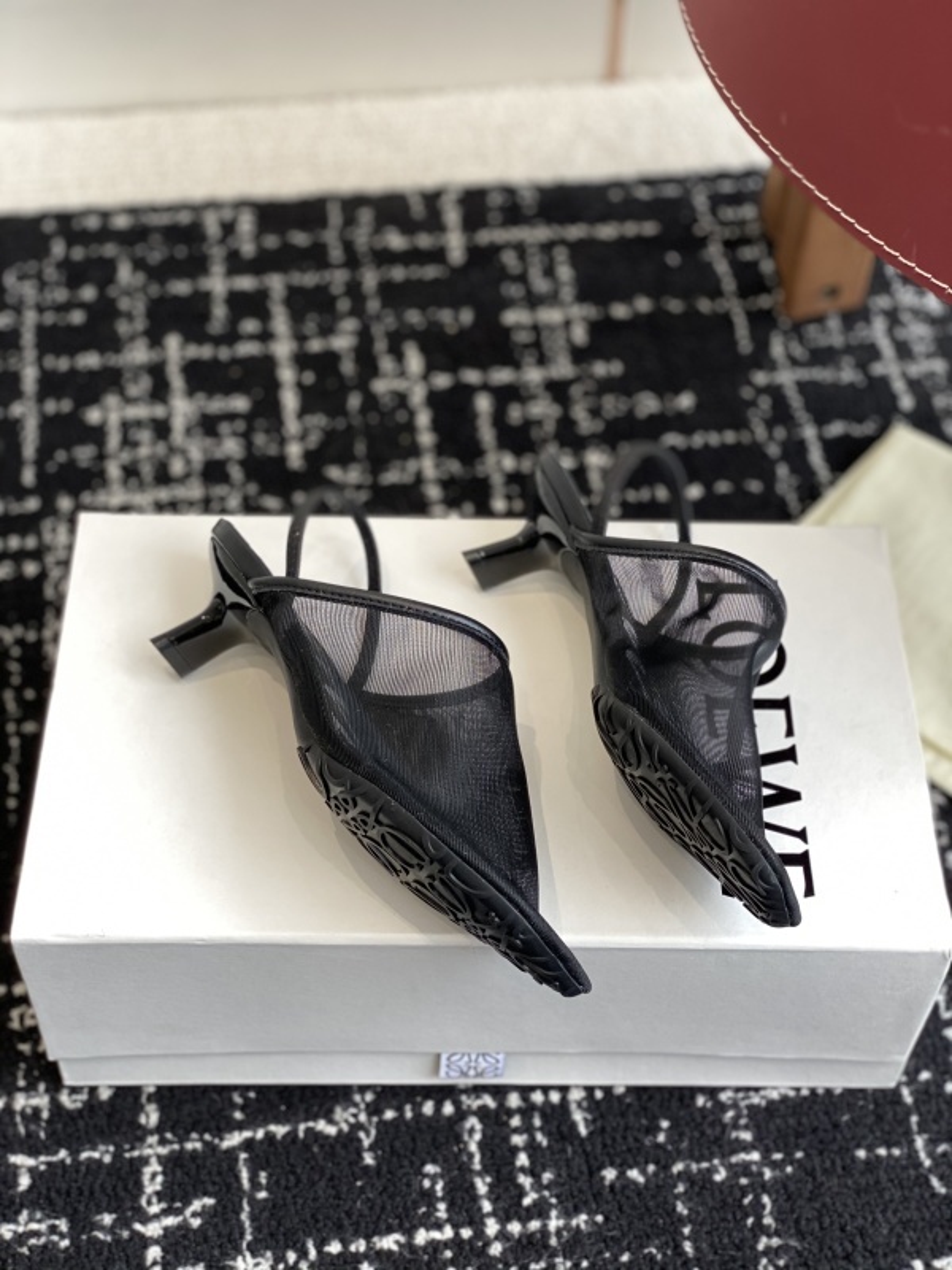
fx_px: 1907
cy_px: 635
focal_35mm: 52
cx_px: 476
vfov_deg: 36.8
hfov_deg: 28.0
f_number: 2
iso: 40
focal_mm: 6
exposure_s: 1/122
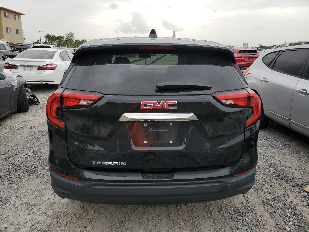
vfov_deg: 53.1
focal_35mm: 26
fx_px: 232
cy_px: 116
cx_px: 154
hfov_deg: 67.3
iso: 50
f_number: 1.5
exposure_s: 1/1111
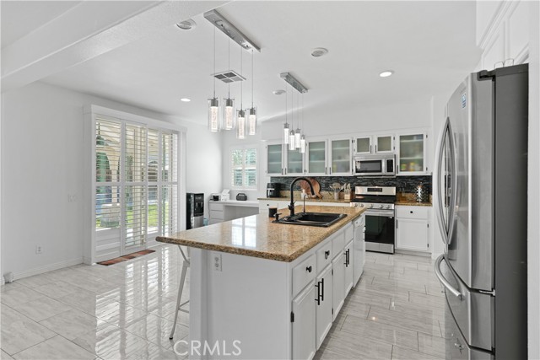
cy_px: 180
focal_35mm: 18
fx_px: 263
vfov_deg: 68.9
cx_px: 270
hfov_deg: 91.6
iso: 320
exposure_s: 1/15
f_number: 4
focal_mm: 17.5
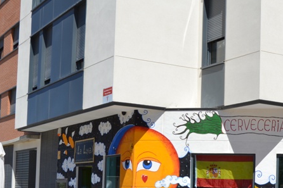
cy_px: 159
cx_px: 166
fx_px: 550
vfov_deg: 19.2
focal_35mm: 70
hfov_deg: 28.8
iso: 100
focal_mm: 26
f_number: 9
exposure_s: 1/320
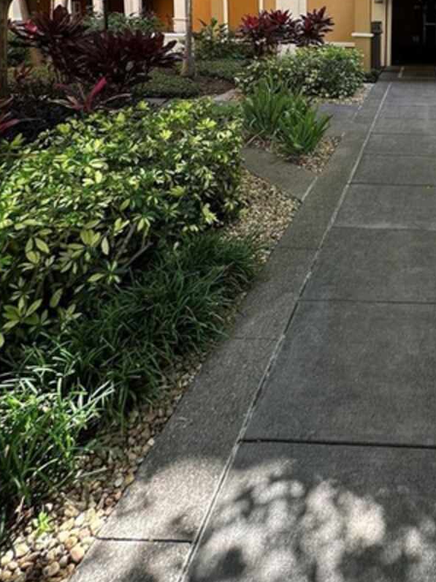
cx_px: 422
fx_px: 504
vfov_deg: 53.6
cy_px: 75
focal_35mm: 30
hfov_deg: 41.5
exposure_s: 1/179
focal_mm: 2.22
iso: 40
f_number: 2.2
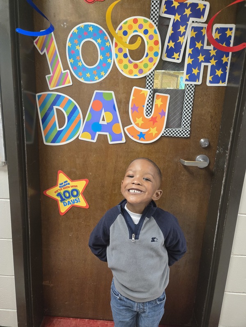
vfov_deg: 73.9
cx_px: 123
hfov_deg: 58.9
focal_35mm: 23
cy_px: 164
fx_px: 218
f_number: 1.8
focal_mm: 5.4
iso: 1000
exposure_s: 1/120
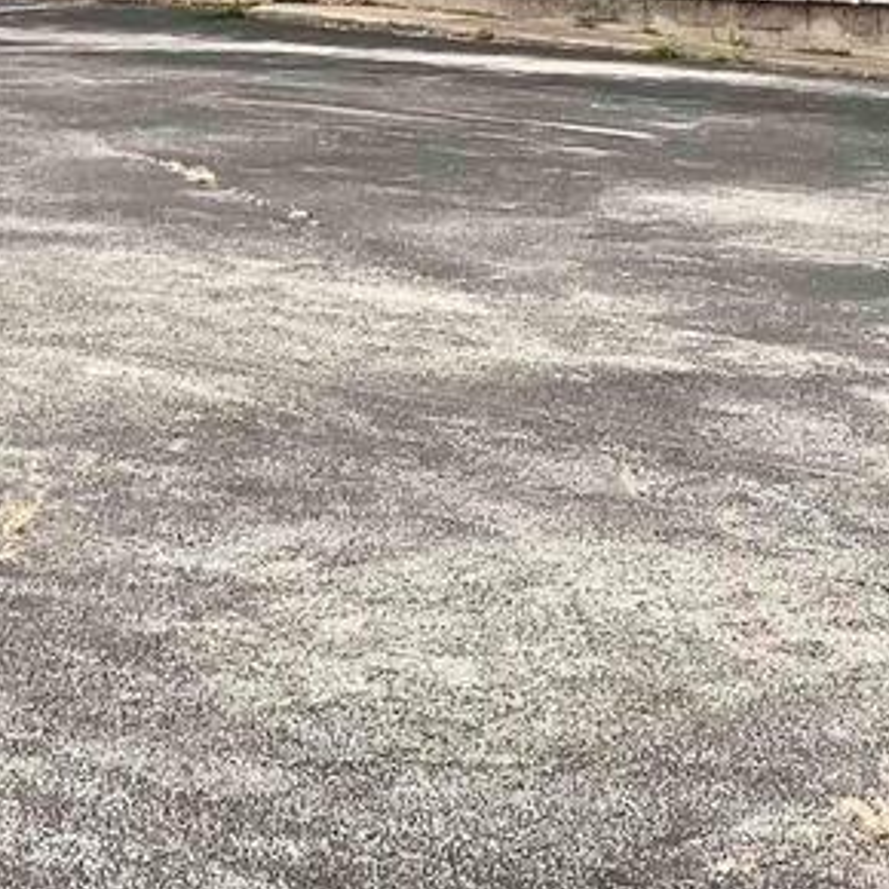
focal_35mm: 114
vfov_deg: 14.5
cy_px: -346
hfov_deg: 15.3
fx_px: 3312
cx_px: 466
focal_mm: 5.7
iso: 100
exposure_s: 1/121
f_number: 1.5
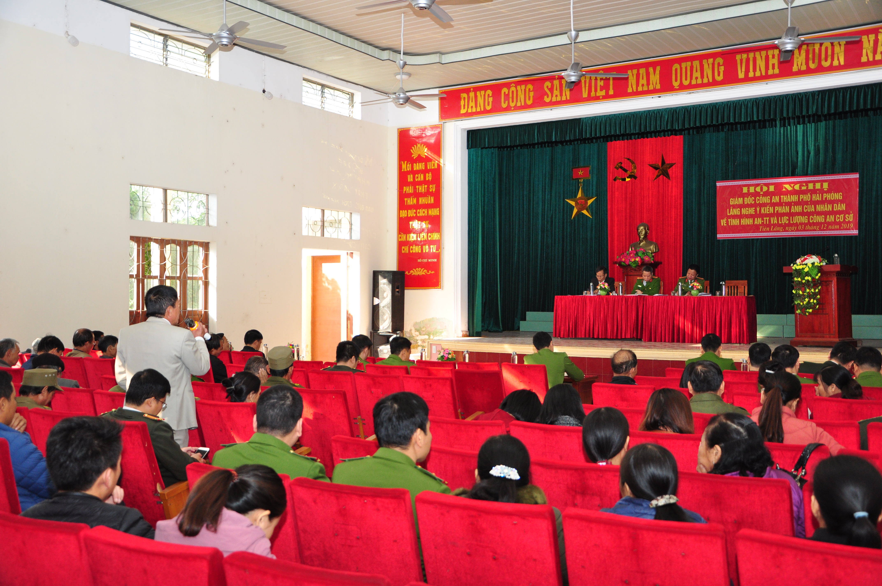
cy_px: 293
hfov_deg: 51.3
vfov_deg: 35.4
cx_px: 441
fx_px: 918
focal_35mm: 38
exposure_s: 1/200
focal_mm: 25
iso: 500
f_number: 4
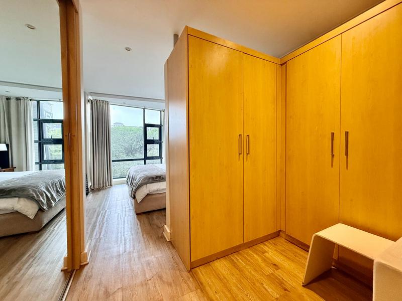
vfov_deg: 85.7
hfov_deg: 102.1
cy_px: 150
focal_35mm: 14
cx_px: 201
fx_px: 163
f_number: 2.2
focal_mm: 2.22
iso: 320
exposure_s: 1/100
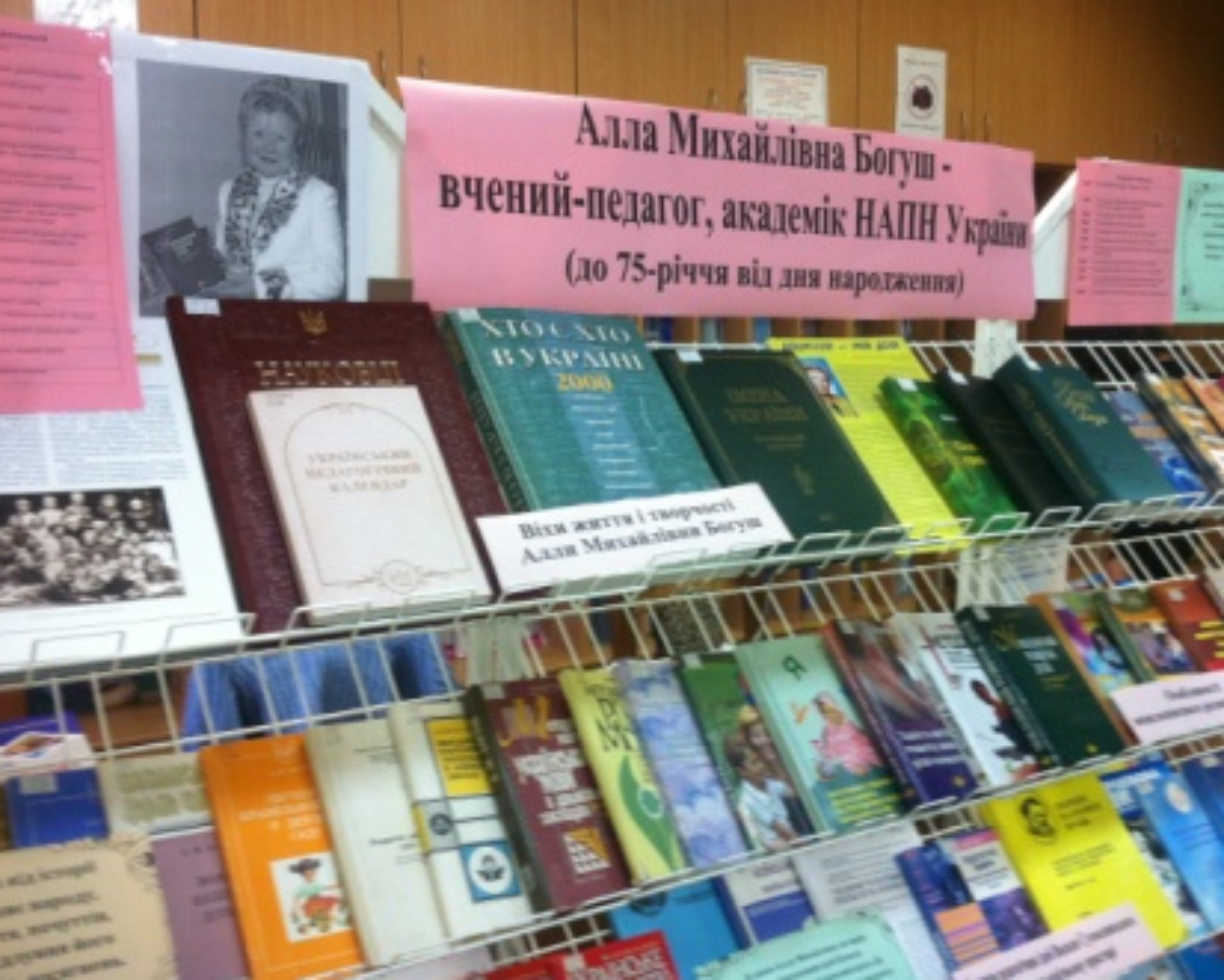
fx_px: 1341
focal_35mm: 37
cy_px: 490
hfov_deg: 49.0
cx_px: 637
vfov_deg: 40.2
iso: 125
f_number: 2.8
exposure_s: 1/17
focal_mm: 3.85
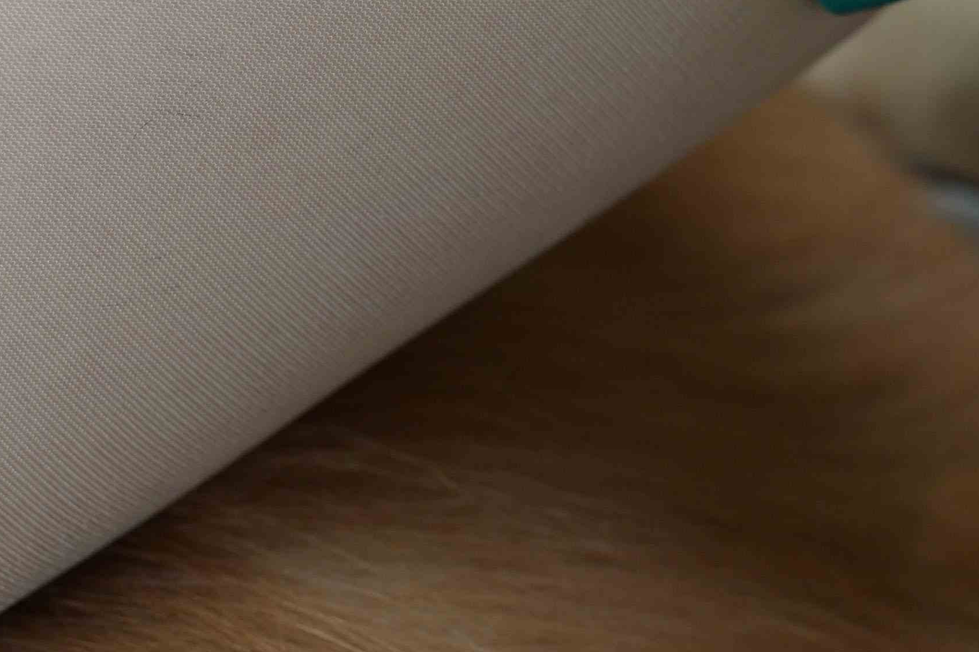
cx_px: 851
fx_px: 2583
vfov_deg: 14.2
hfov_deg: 21.1
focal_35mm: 95
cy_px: 51
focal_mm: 35
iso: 560
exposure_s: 1/250
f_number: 4
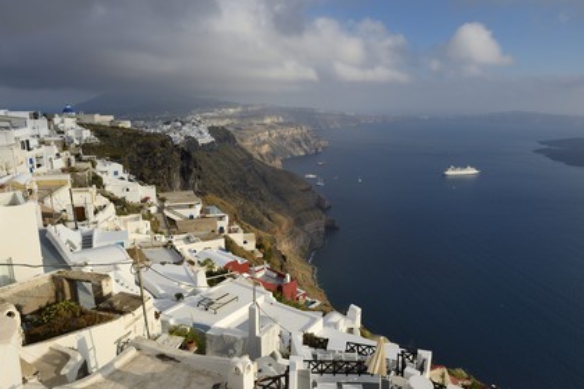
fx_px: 389
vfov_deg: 53.1
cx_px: 292
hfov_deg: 73.7
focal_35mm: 24
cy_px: 194
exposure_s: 1/500
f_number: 8
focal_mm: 24
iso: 200
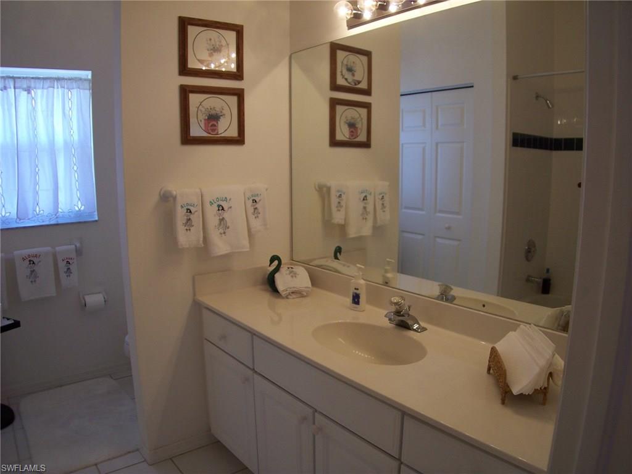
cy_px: 237
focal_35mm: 39
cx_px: 316
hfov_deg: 47.9
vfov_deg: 36.8
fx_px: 712
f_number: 2.8
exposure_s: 1/60
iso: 100
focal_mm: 8
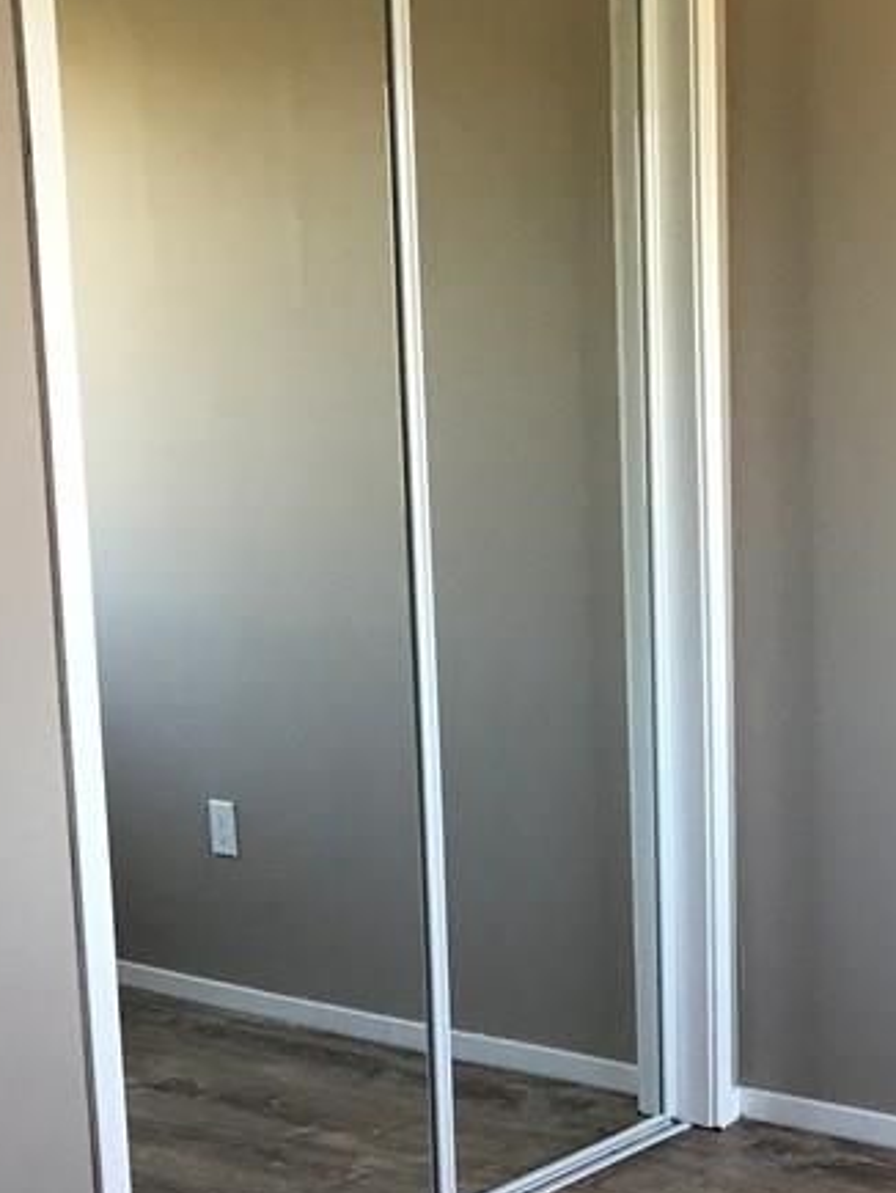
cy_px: 814
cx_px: 880
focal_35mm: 66
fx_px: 2276
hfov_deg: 21.5
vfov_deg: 29.1
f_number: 1.8
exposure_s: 1/30
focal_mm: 3.99
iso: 32
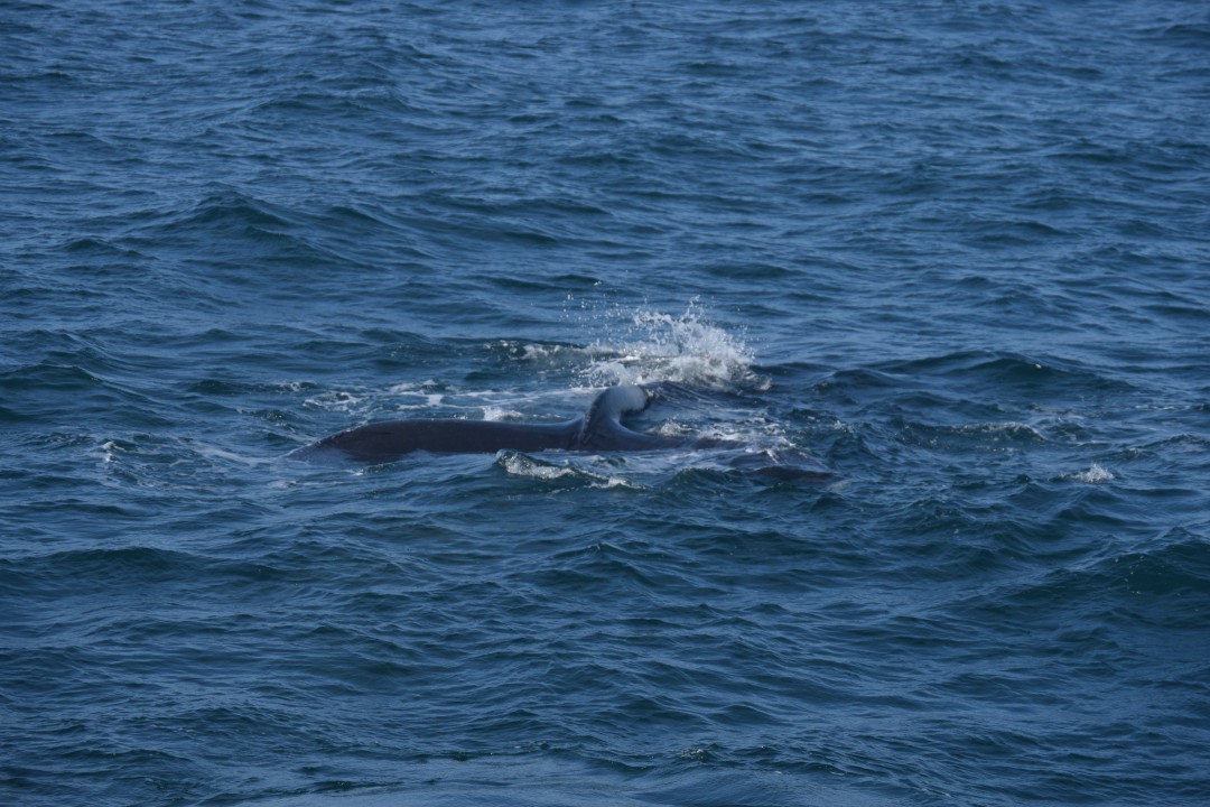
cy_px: 404
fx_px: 4789
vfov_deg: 9.6
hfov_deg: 14.4
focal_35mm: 142
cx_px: 605
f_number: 5.6
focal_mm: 95
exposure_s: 1/1600
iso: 200
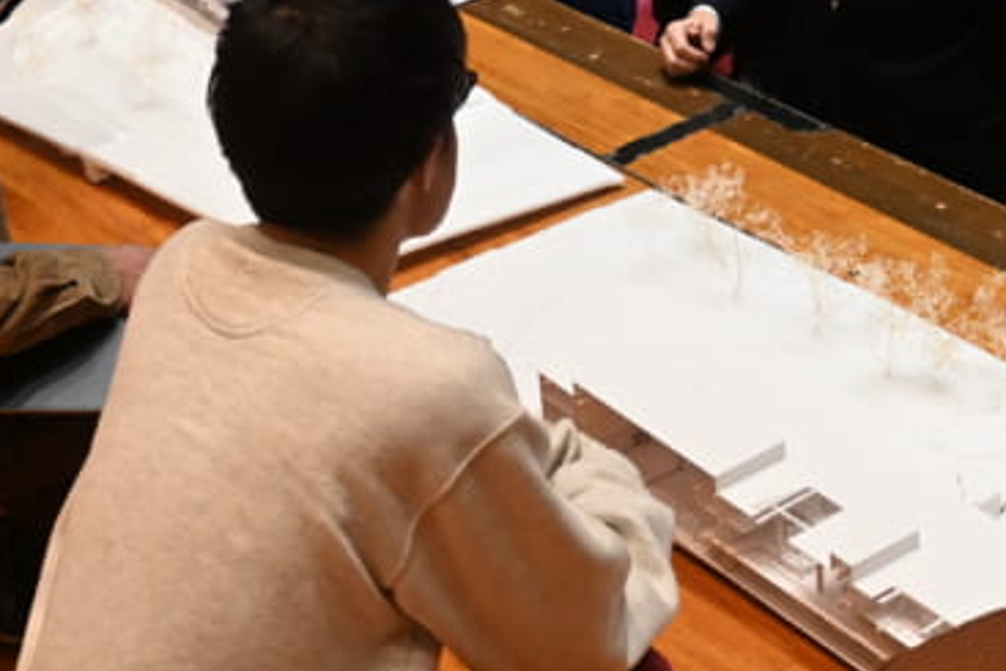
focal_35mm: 94
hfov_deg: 21.6
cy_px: 92
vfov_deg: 14.4
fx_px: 2630
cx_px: 584
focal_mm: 22.5
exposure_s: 1/125
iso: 1400
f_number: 4
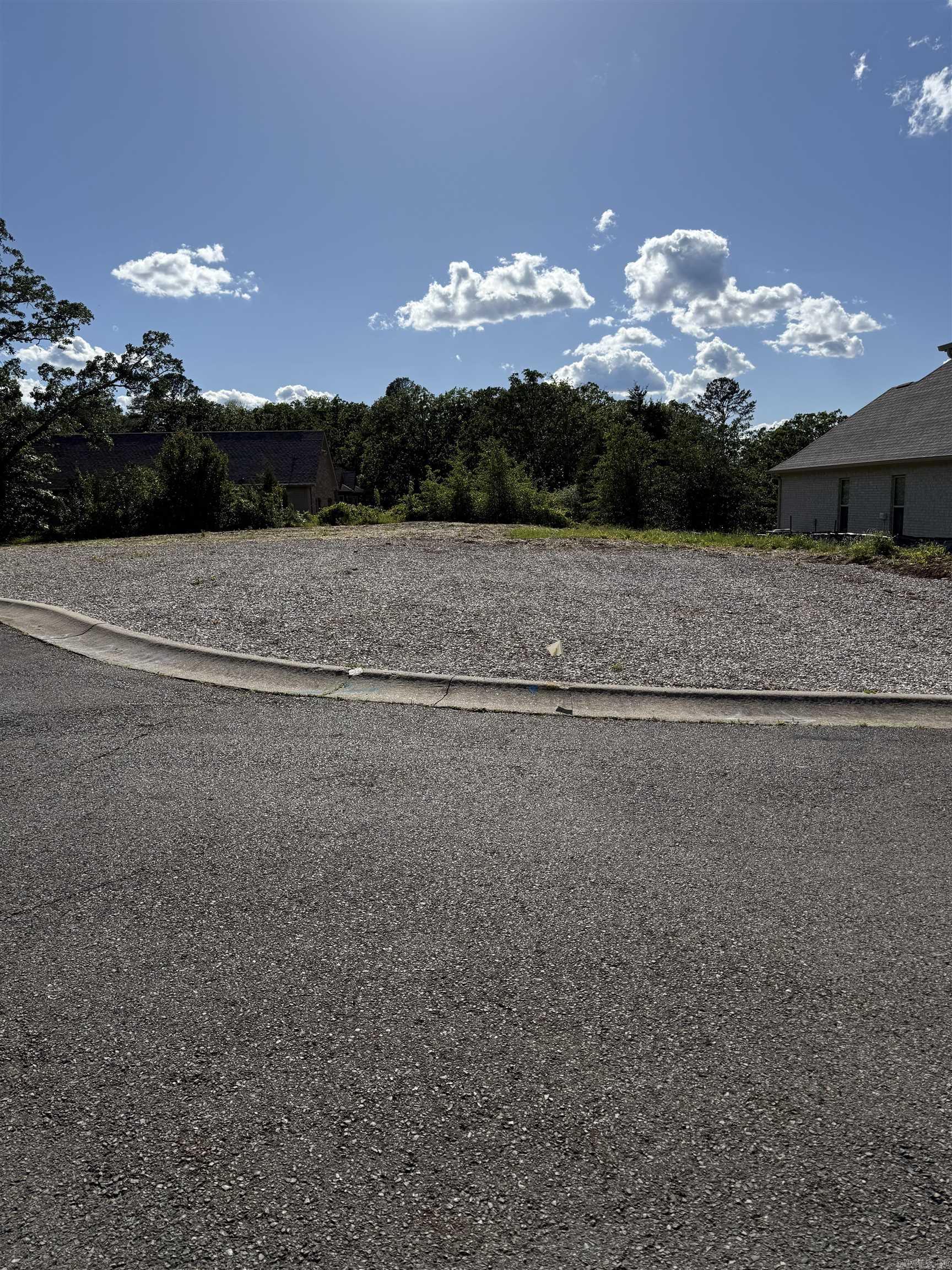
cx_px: 476
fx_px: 880
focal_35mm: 24
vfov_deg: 71.6
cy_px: 635
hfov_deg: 56.8
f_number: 1.78
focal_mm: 6.76
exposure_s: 1/9091
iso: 80
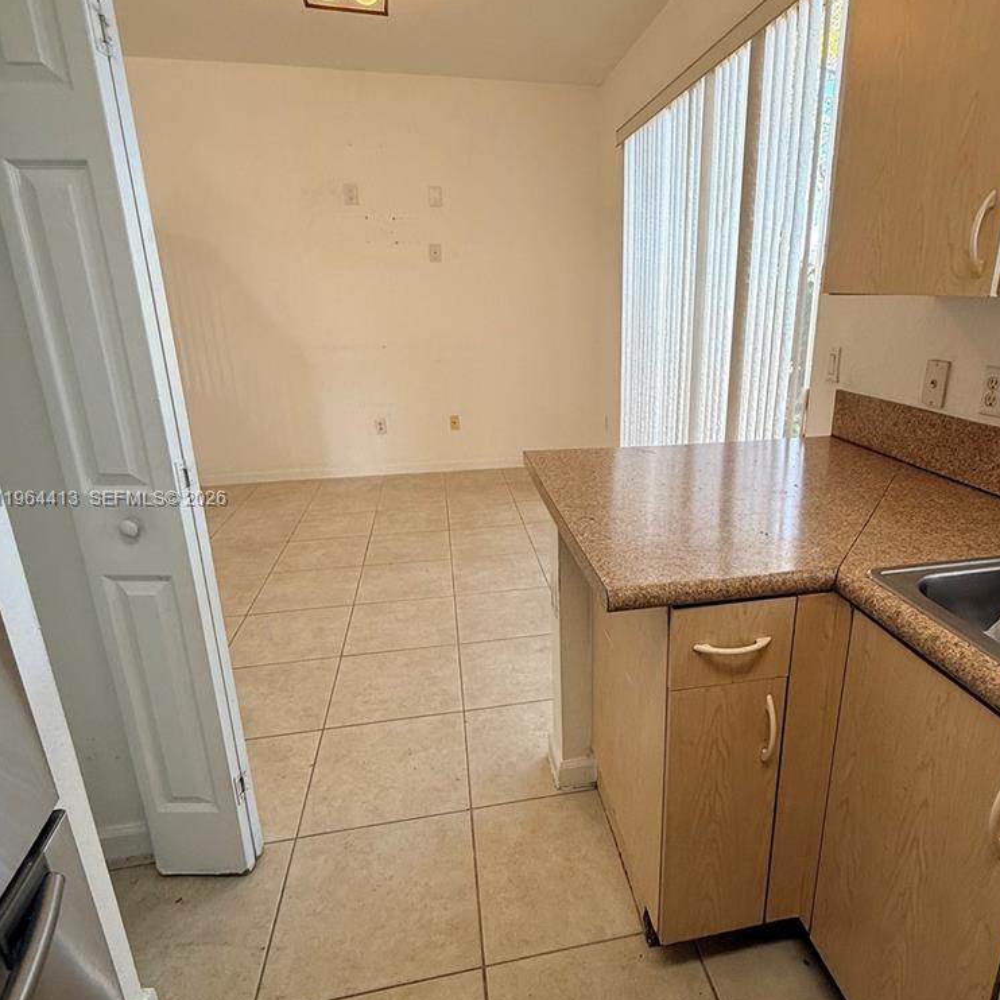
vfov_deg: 74.8
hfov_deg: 74.3
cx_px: 584
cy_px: 500
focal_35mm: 20
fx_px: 654
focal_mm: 2.22
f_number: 2.2
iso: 80
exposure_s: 1/120
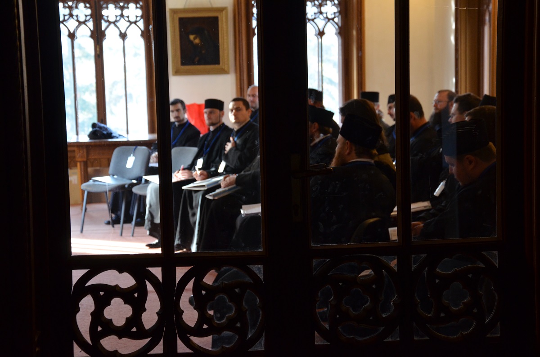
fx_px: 1167
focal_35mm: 78
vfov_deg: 17.4
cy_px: 178
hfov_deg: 26.0
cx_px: 270
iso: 1000
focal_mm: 52
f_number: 5
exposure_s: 1/30
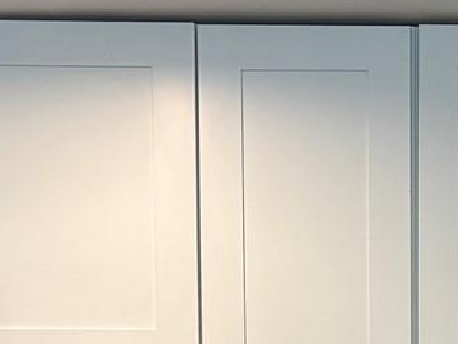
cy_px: 781
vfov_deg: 10.6
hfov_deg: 15.8
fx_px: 1629
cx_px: 440
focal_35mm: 123
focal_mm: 5.96
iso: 125
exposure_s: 1/120
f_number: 1.6
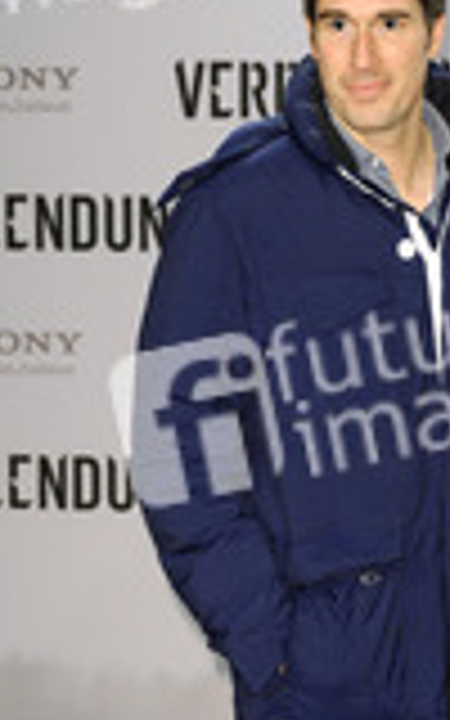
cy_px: 626
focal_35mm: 249
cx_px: 472
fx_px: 4886
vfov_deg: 8.4
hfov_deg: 5.3
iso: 1000
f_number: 5.6
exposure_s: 1/160
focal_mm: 98
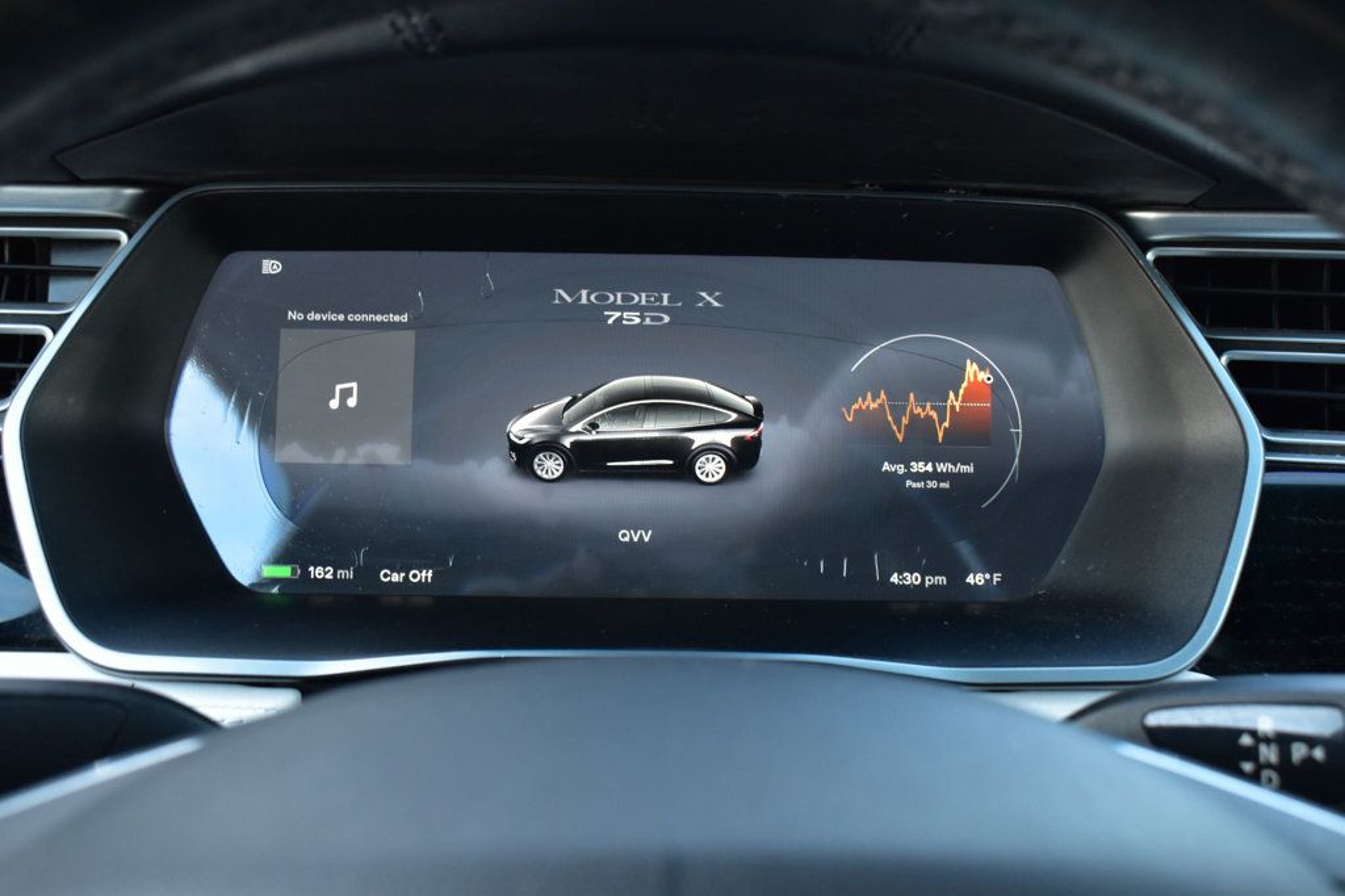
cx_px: 672
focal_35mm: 39
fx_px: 1457
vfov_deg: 34.2
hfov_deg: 49.6
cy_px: 448
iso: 1250
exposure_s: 1/15
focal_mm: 26
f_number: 6.3
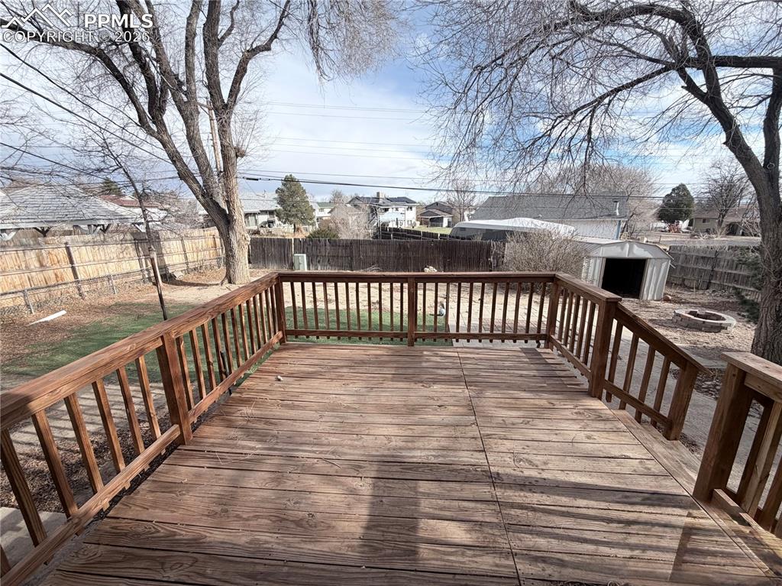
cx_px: 391
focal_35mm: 14
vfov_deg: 85.6
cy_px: 293
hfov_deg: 102.1
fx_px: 316
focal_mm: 2.22
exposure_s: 1/770
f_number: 2.2
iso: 32
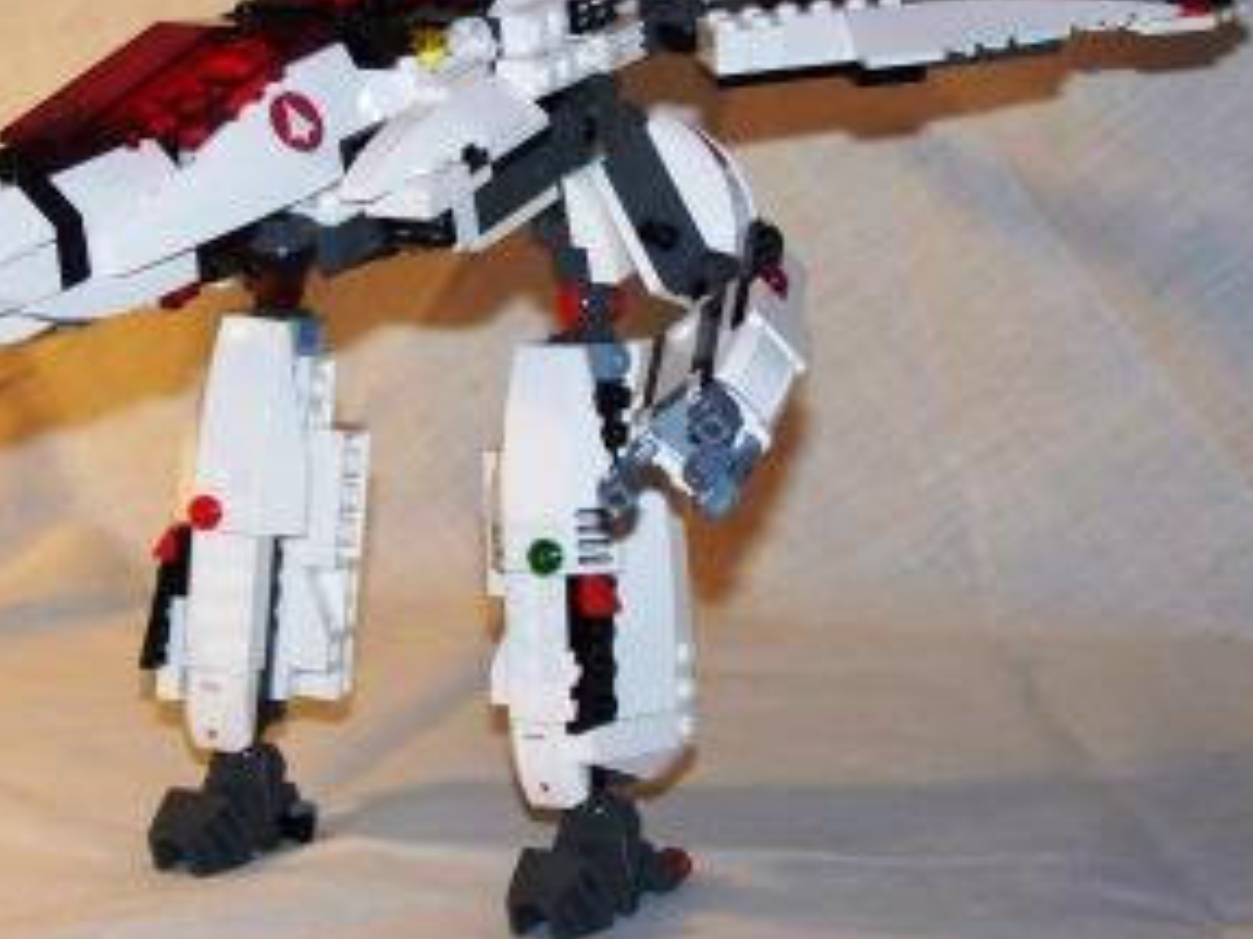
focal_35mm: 101
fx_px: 3656
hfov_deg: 19.4
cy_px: 330
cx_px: 405
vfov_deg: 14.6
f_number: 3.2
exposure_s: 1/40
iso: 200
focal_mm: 10.7
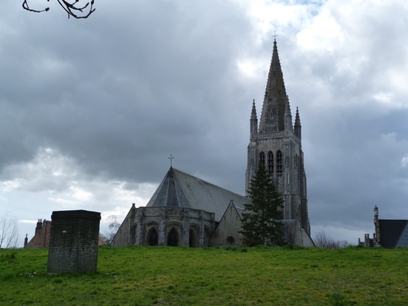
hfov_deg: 47.9
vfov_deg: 36.8
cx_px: 204
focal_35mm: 39
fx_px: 460
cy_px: 153
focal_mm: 7.1
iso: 125
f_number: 5.6
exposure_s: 1/250
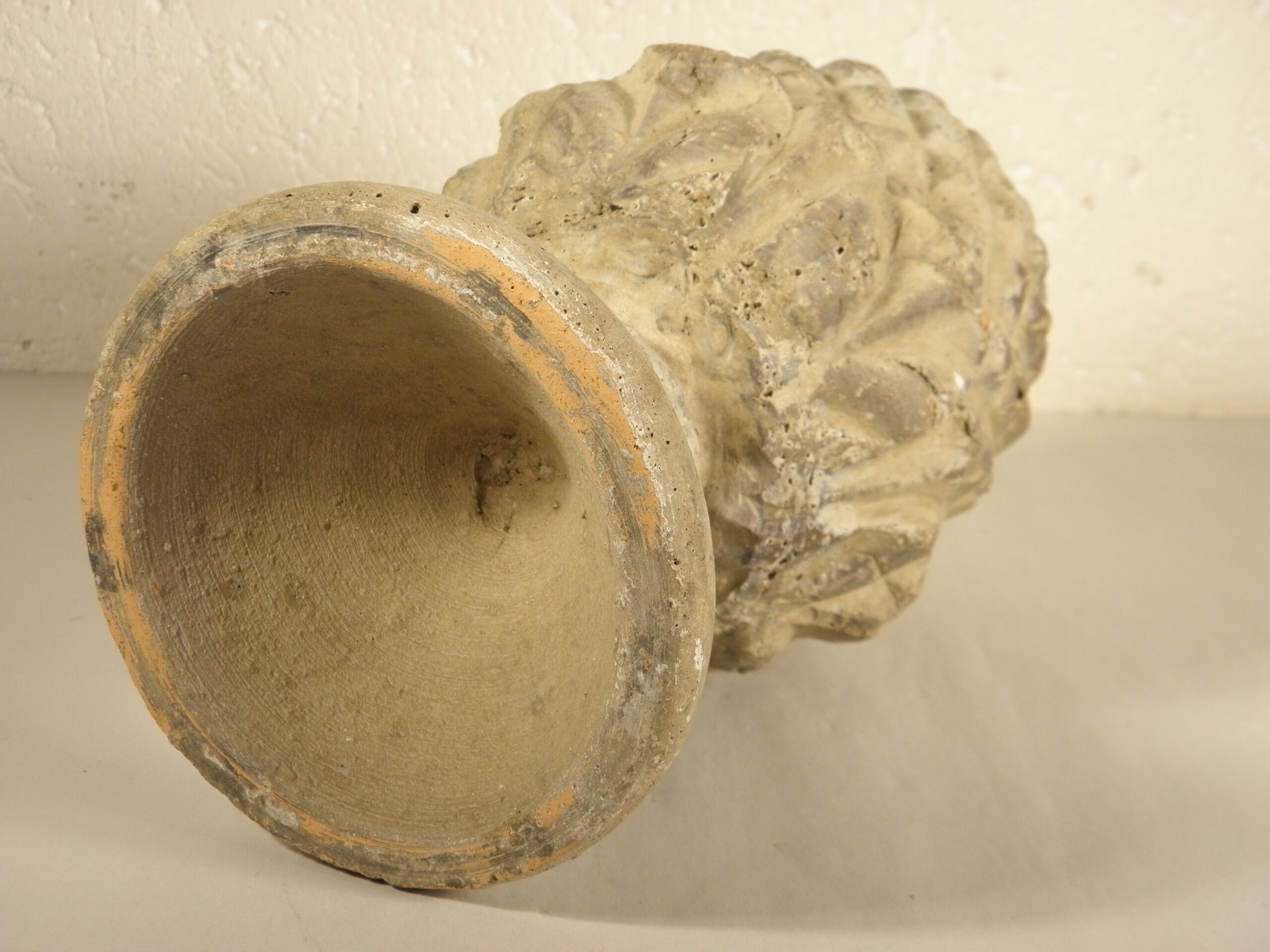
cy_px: 476
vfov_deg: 21.6
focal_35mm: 68
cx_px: 635
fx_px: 2495
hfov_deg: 28.6
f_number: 4.3
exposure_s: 1/50
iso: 125
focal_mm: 12.2
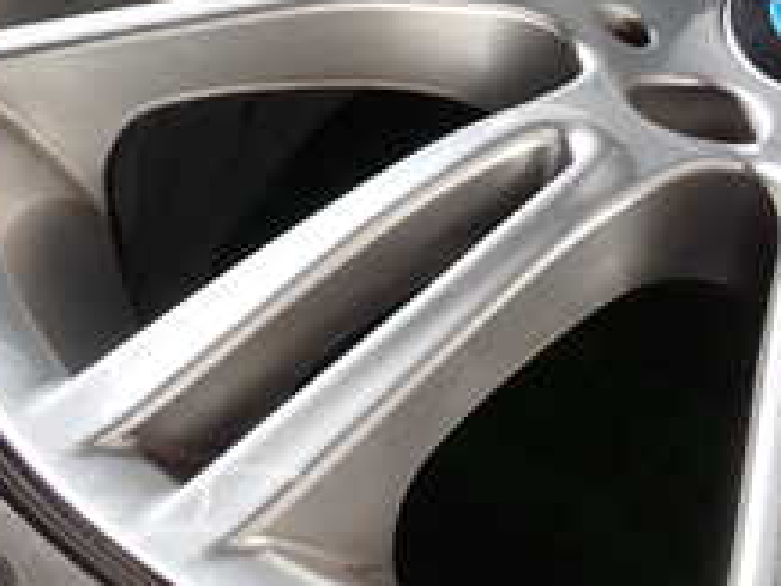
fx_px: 2370
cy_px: 133
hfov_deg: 18.0
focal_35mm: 105
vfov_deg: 14.0
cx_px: 857
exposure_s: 1/320
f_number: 3.5
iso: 100
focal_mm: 6.83
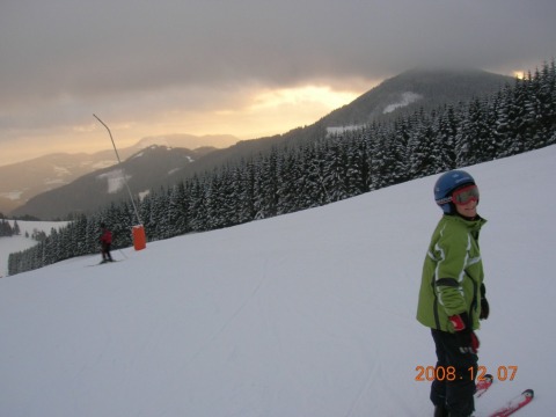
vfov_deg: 41.8
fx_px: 546
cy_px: 208
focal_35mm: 34
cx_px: 278
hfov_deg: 54.0
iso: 50
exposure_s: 1/47.8
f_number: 4.9
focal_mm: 5.7
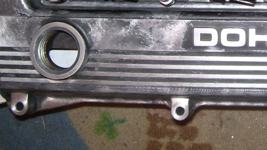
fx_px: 545
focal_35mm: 77
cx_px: 247
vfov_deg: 15.0
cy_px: -42
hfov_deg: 26.5
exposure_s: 1/60
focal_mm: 6
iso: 80
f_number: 2.7
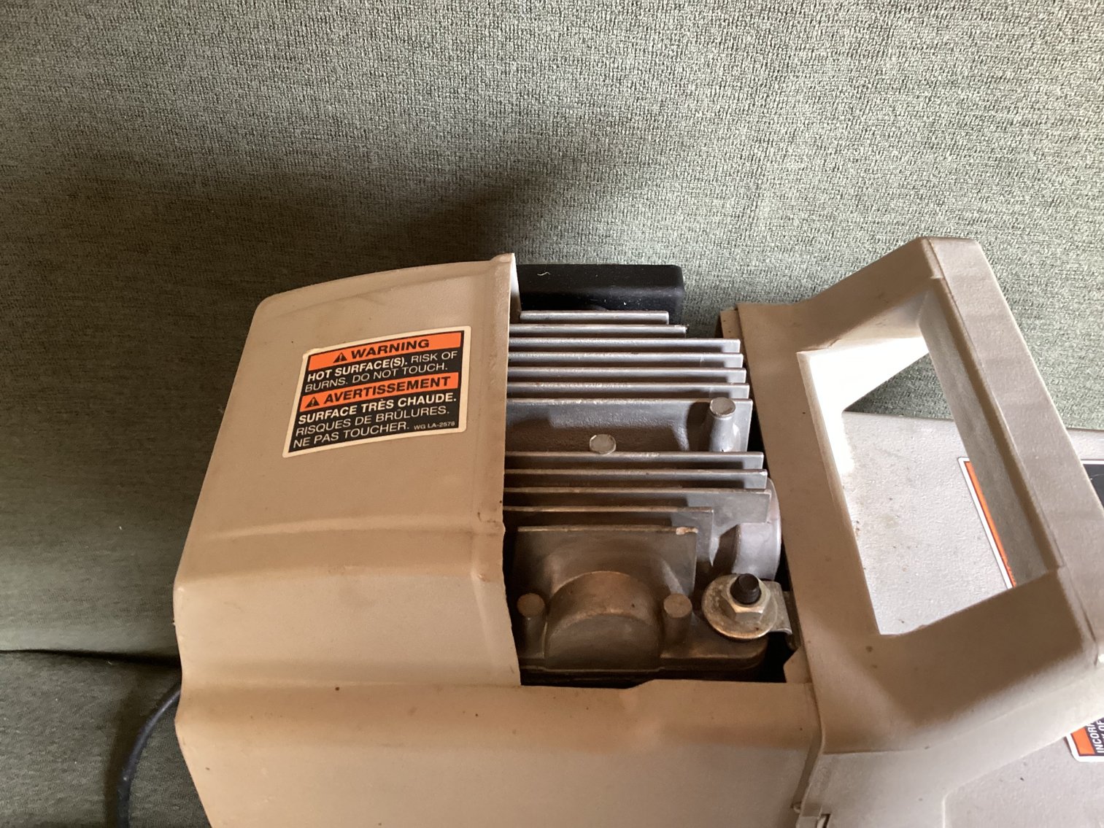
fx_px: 989
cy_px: 414
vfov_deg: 45.4
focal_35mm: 31
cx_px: 552
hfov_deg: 58.3
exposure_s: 1/33
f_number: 2.4
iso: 250
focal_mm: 3.3
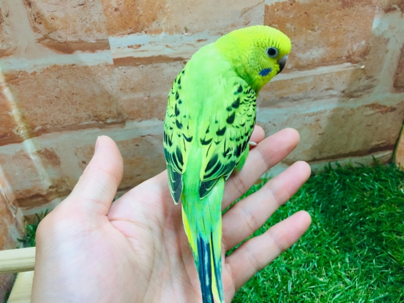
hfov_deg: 61.7
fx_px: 338
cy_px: 152
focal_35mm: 29
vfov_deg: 48.2
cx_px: 202
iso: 50
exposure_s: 1/30
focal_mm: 4.15
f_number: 2.2
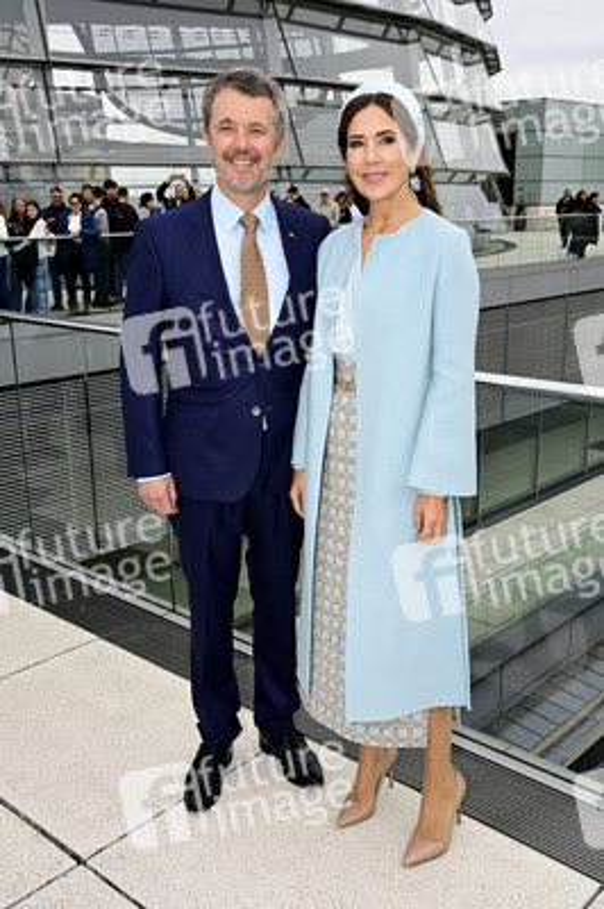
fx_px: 857
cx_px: 302
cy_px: 454
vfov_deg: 55.8
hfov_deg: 38.8
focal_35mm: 34
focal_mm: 34
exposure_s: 1/250
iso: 640
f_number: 9
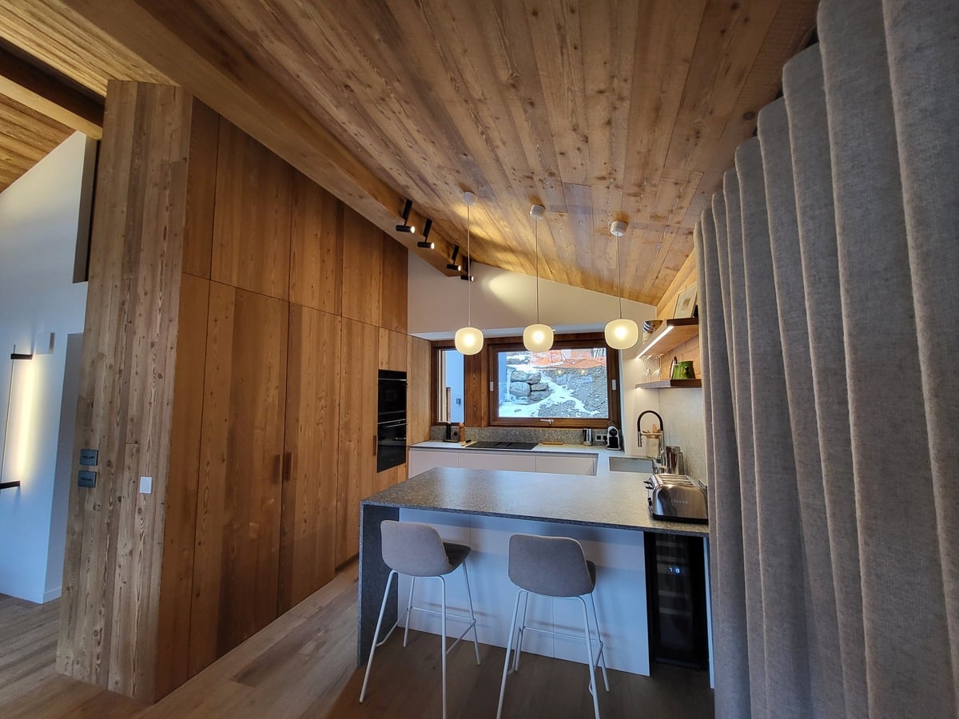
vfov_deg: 89.9
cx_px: 480
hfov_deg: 106.2
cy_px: 360
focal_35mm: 13
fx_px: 360
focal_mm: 1.74
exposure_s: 1/50
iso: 200
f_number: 2.2
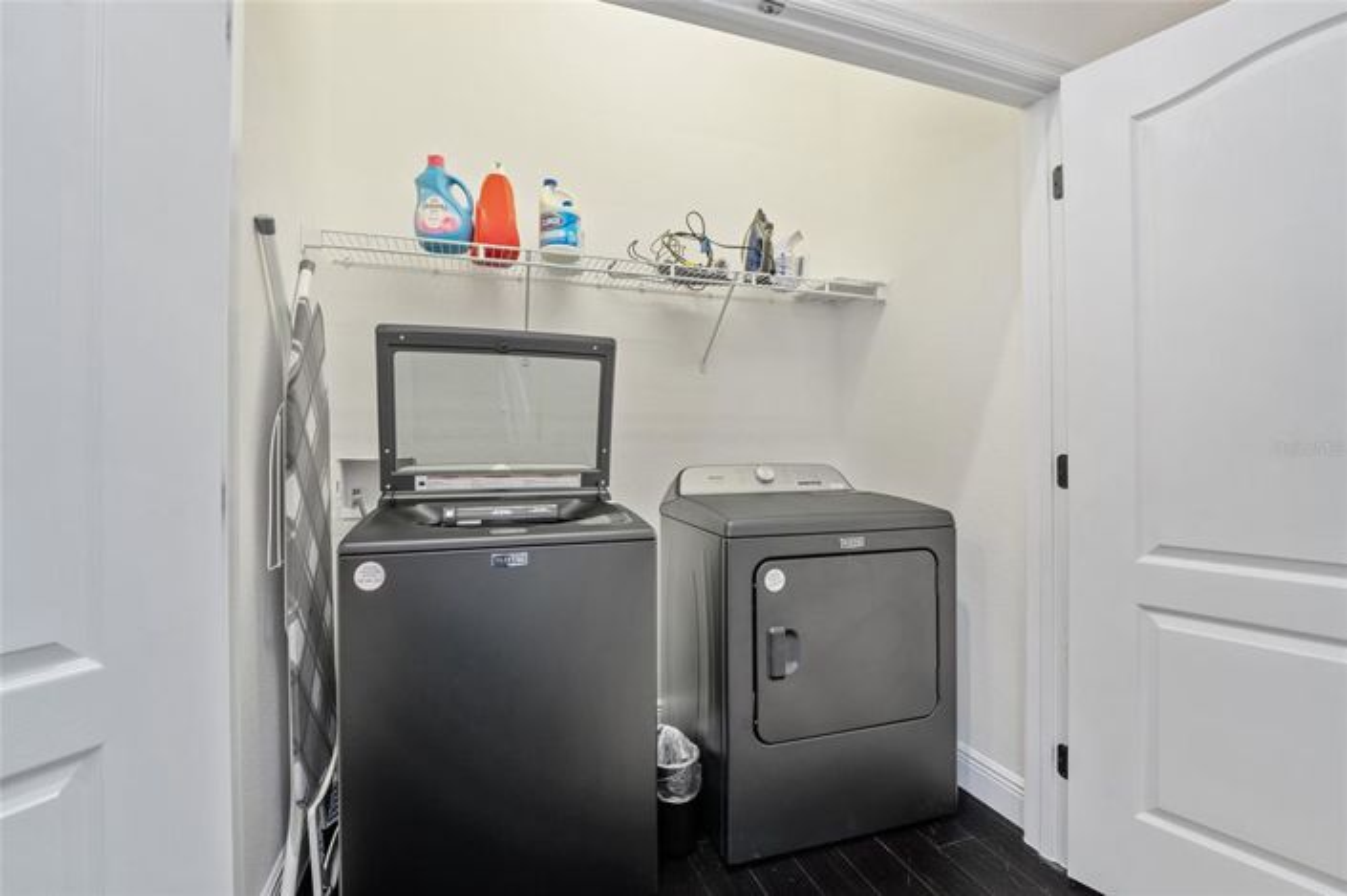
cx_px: 674
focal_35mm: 15
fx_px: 576
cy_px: 448
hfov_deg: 98.9
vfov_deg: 75.8
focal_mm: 15.4
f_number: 8
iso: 125
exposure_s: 1.3
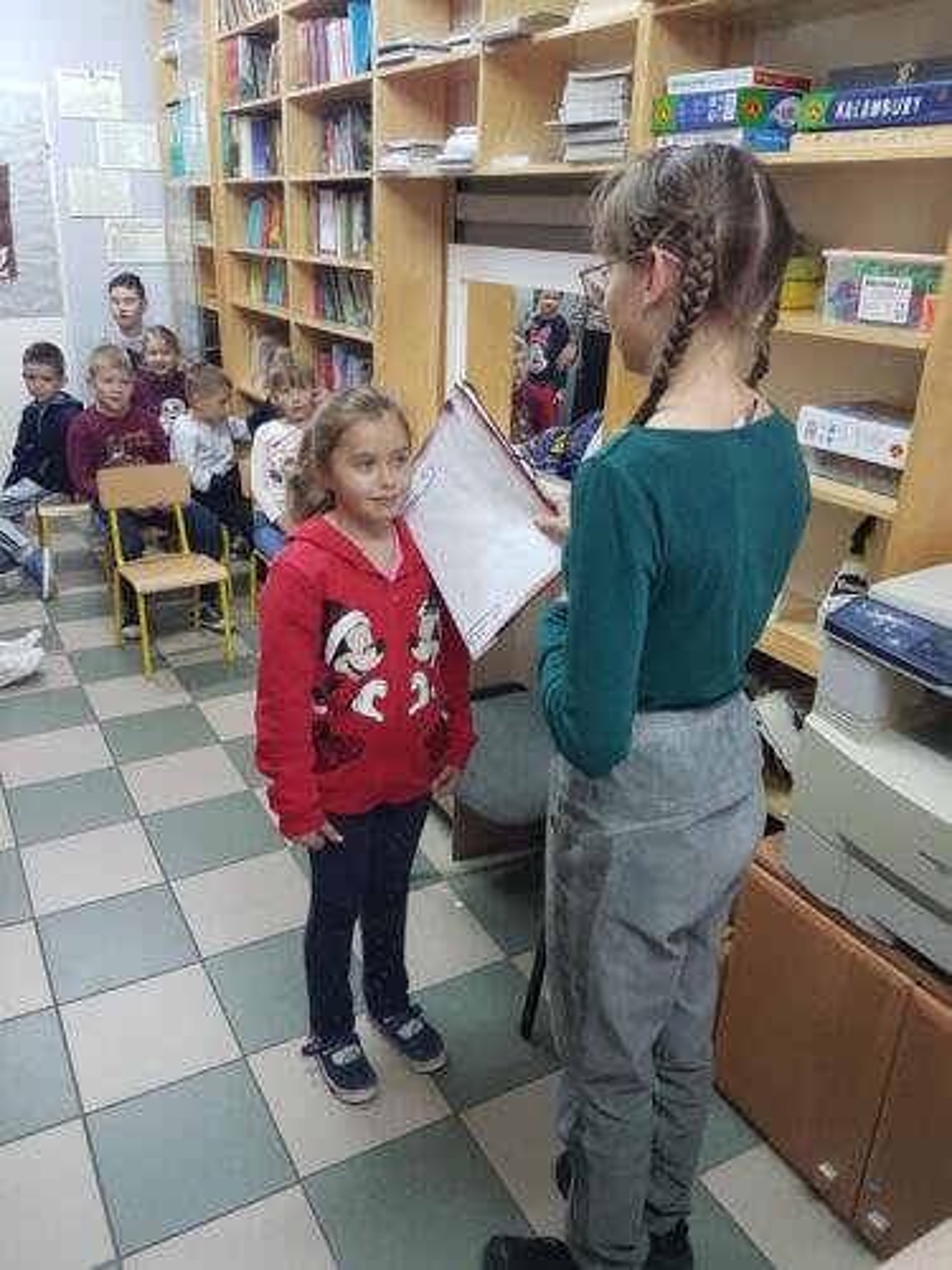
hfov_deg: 53.1
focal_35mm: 26
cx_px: 476
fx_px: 953
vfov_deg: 67.3
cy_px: 635
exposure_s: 1/33
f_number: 1.7
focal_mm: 4.2
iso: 160
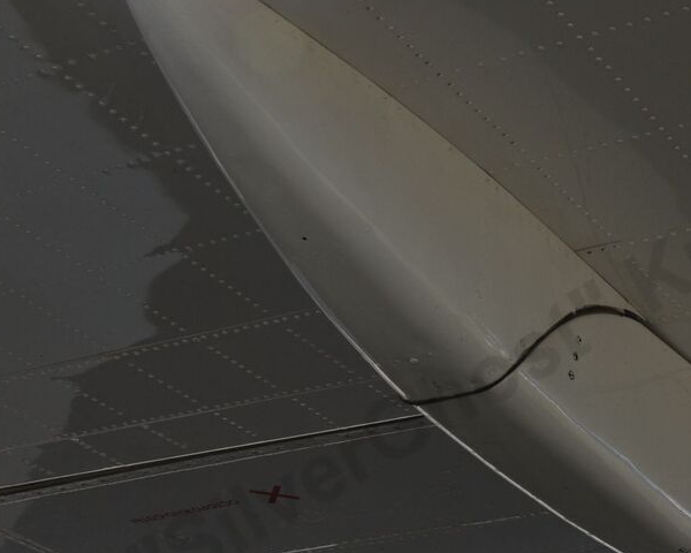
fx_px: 1166
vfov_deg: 26.6
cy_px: 335
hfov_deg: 32.1
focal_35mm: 57
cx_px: 559
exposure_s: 1/500
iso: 200
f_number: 8
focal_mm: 19
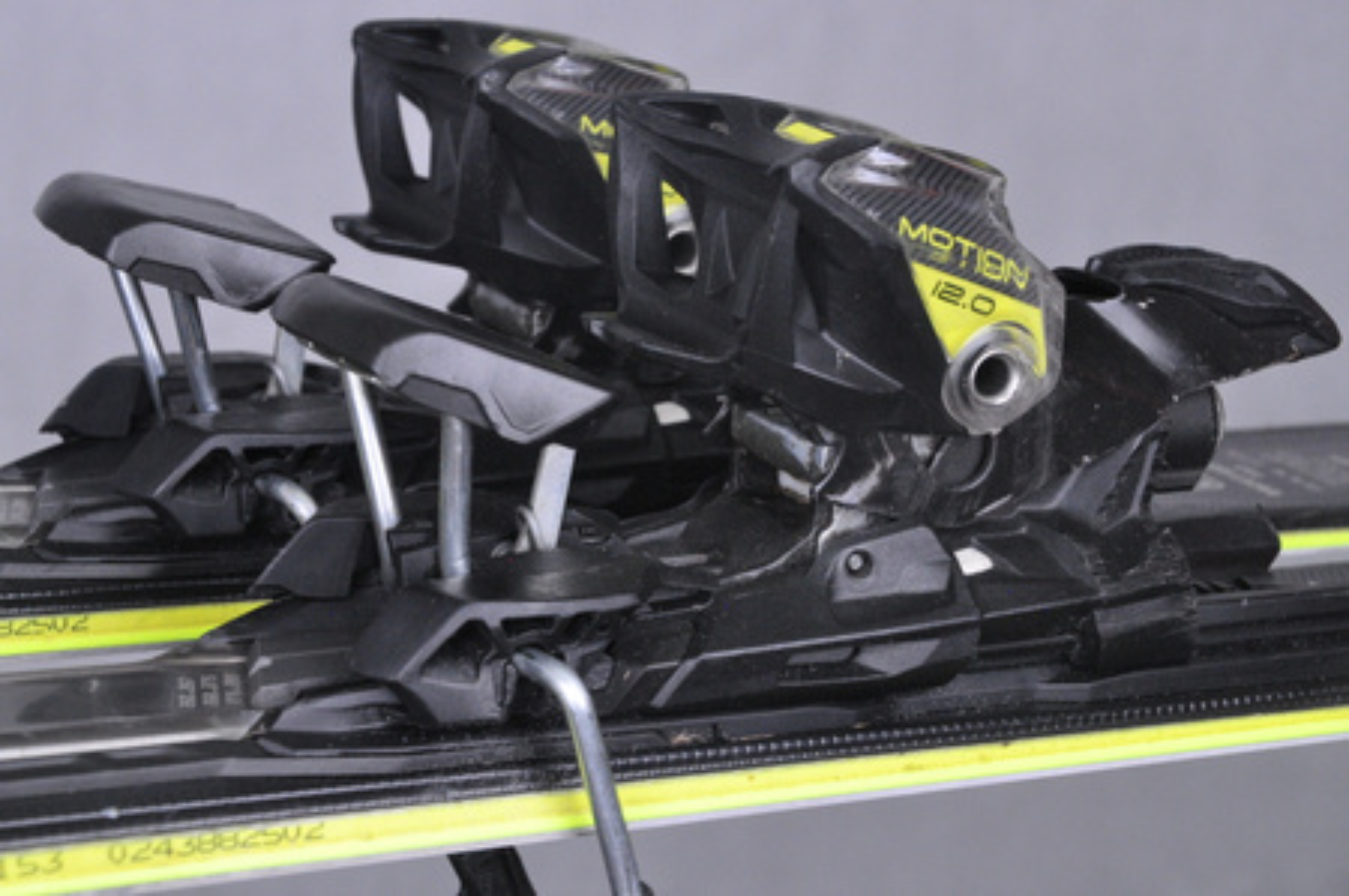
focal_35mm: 99
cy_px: 448
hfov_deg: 20.6
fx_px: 3706
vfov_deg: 13.8
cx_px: 674
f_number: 9.5
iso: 3200
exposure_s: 1/125
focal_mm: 66
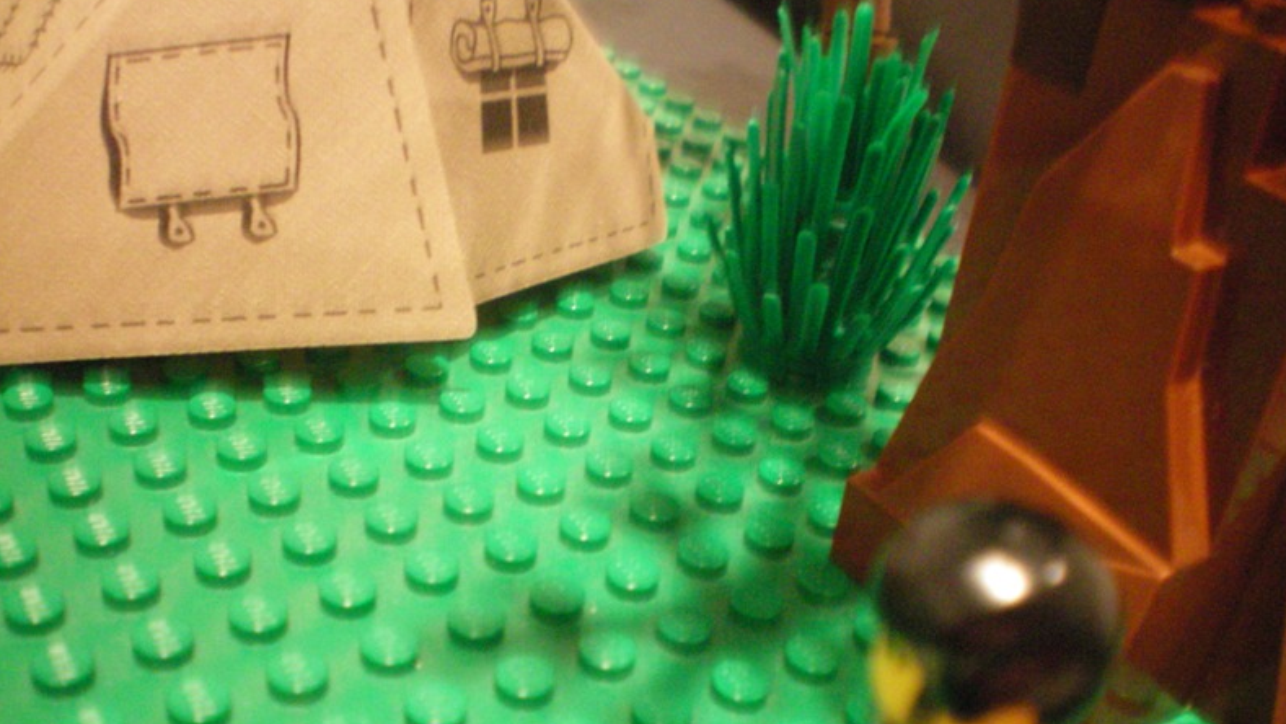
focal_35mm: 42
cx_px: 649
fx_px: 1432
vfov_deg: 28.3
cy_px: 439
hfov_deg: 48.4
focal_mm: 6.3
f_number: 3.1
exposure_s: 1/6
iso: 400
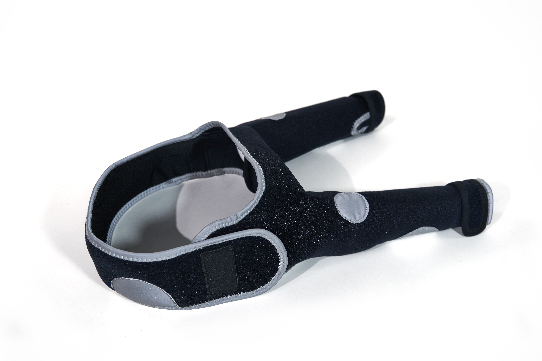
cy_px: 180
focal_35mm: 37
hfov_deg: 51.9
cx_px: 271
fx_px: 557
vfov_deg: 35.9
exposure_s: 1/320
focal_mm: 37
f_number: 5
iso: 200
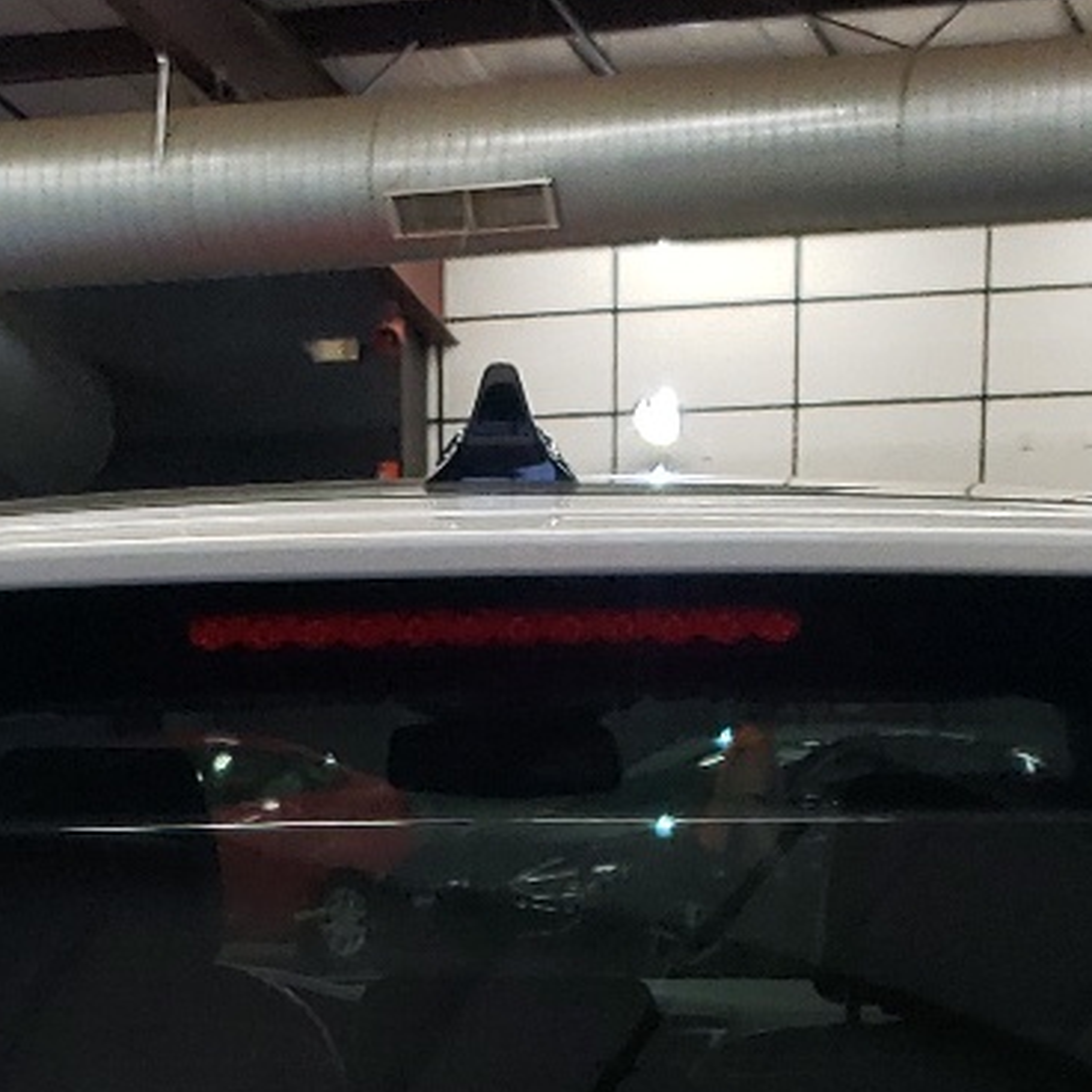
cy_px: 1694
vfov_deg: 15.8
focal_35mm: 100
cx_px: 490
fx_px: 3569
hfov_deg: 17.4
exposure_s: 1/60.2
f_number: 1.5
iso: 104
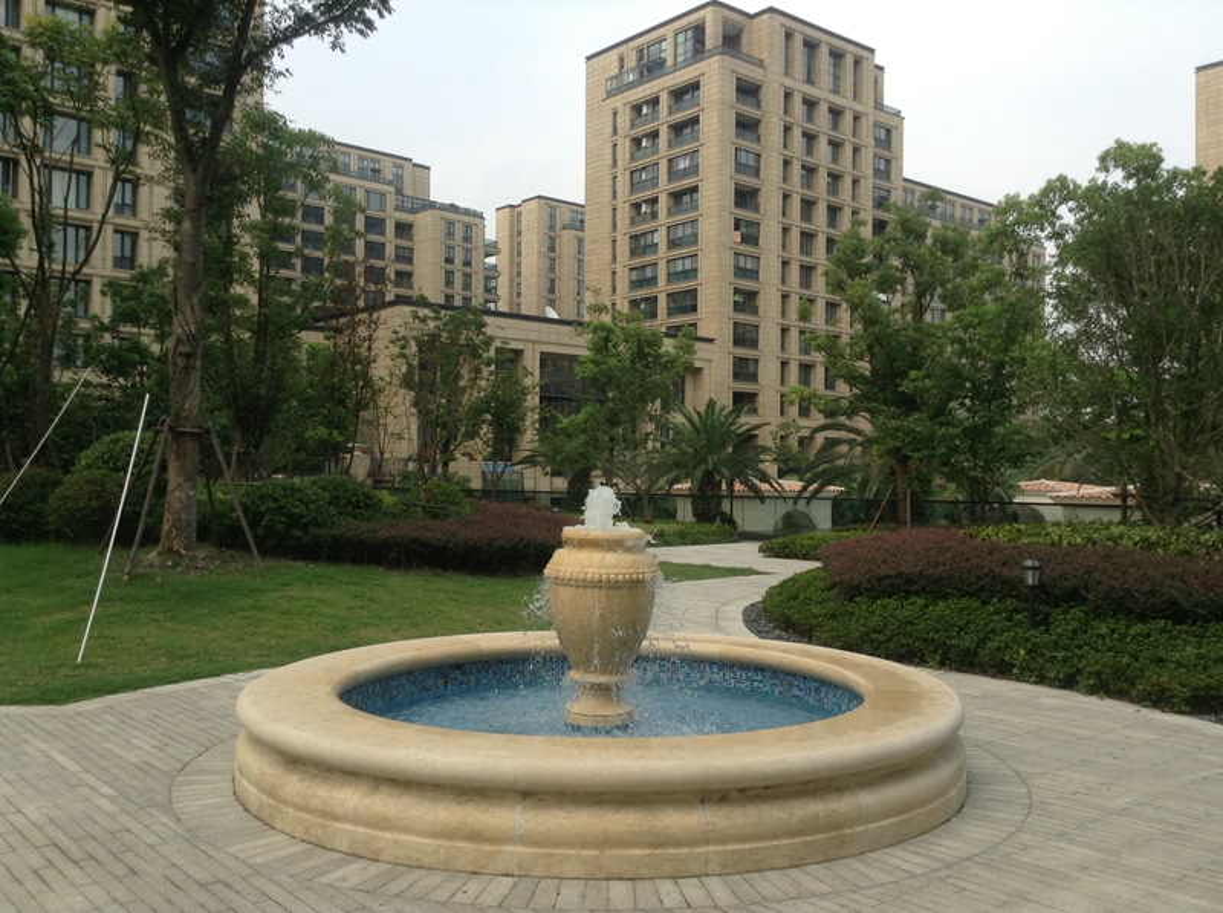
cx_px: 612
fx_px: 1164
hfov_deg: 55.4
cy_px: 456
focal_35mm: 33
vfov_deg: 42.8
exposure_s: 1/536
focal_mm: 3.3
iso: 32
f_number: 2.4
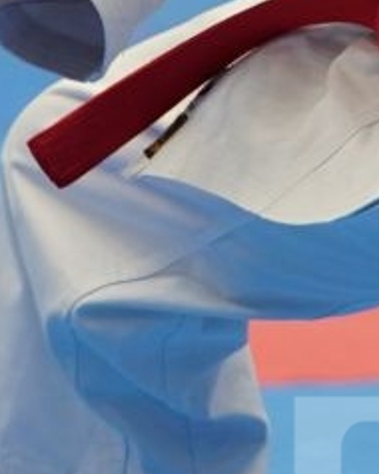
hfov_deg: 2.1
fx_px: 10277
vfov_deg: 2.6
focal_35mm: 732
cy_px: -129
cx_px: 481
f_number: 2.8
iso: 1000
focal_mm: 103
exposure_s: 1/500
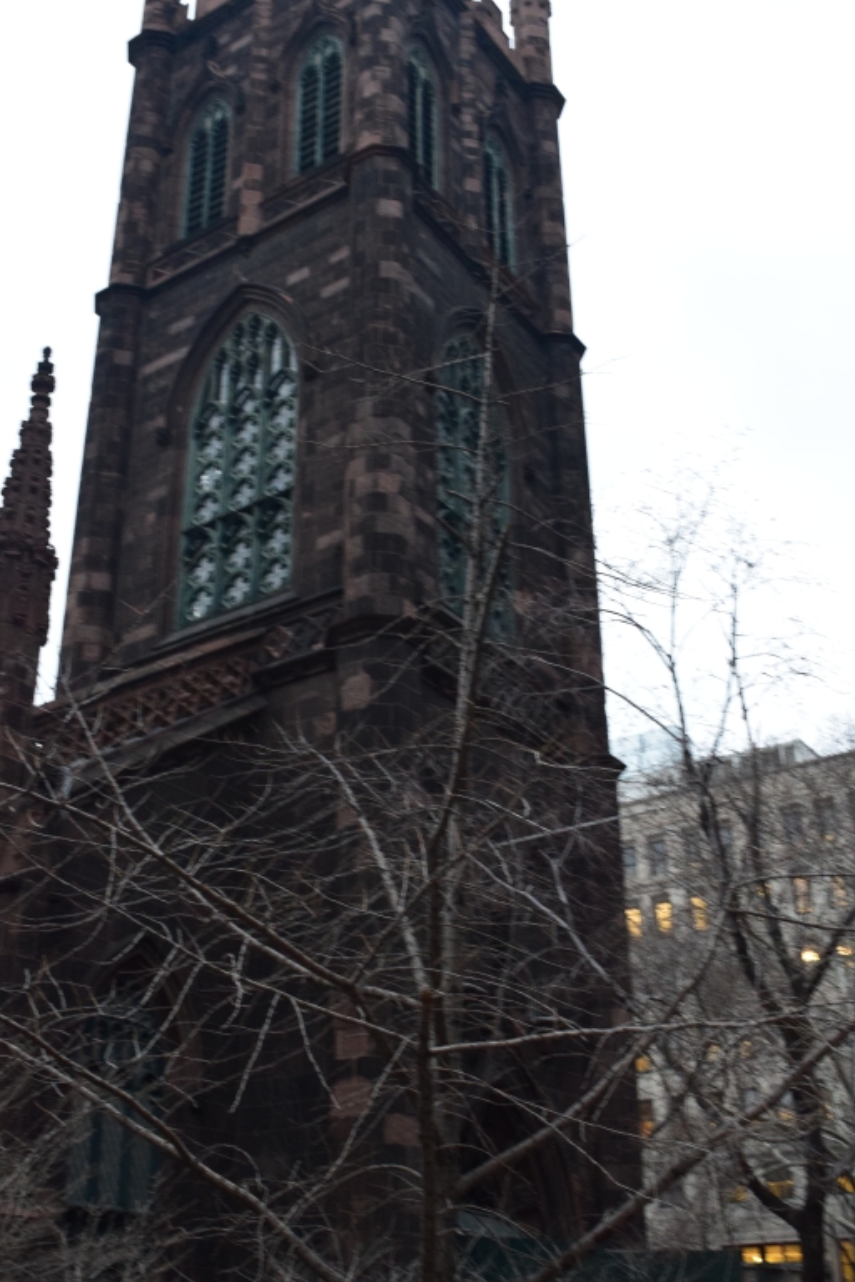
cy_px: 631
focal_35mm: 40
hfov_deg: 33.4
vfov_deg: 48.5
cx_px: 384
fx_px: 1425
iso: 1600
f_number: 5.6
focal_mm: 20
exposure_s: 1/60
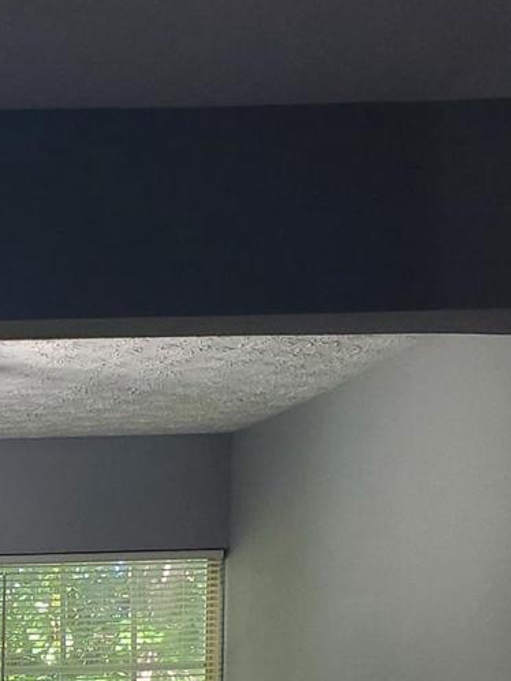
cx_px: -174
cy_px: 916
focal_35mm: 80
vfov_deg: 21.7
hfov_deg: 17.2
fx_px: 1575
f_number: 2.4
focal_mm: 4.3
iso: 125
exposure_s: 1/120
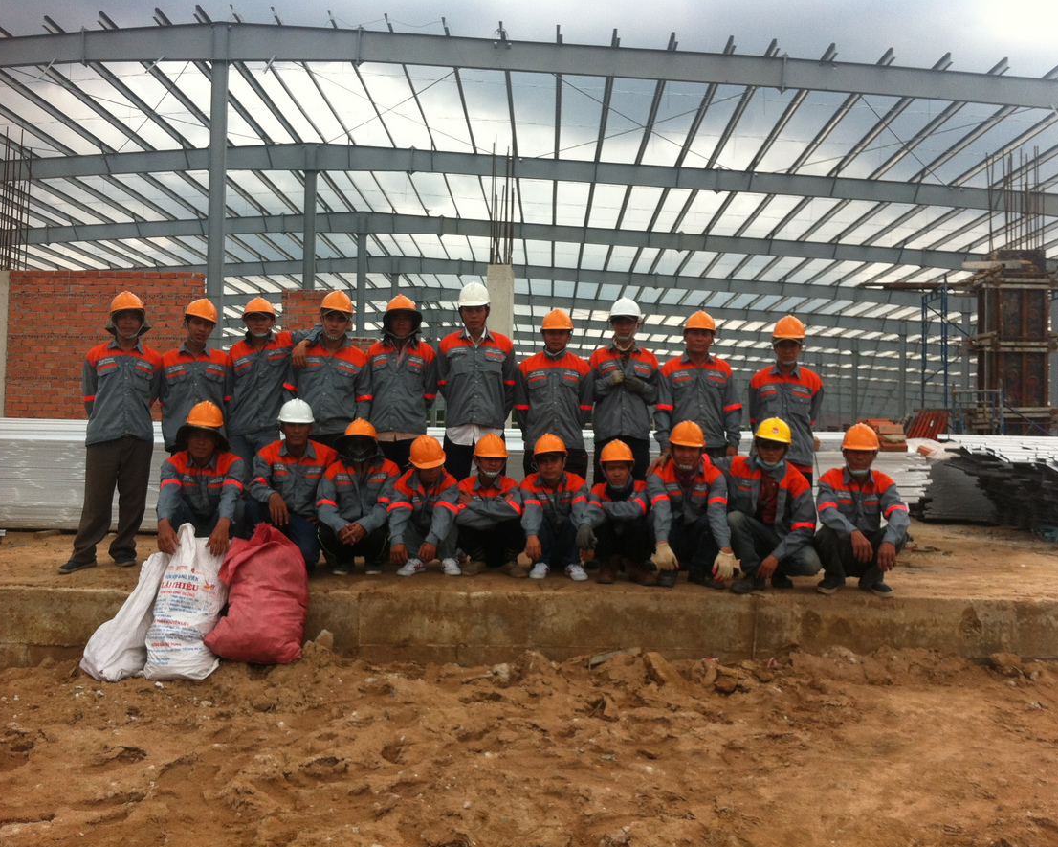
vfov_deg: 40.1
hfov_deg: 49.1
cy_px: 425
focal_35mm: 37
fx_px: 1159
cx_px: 520
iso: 80
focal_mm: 3.85
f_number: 2.8
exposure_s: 1/1040
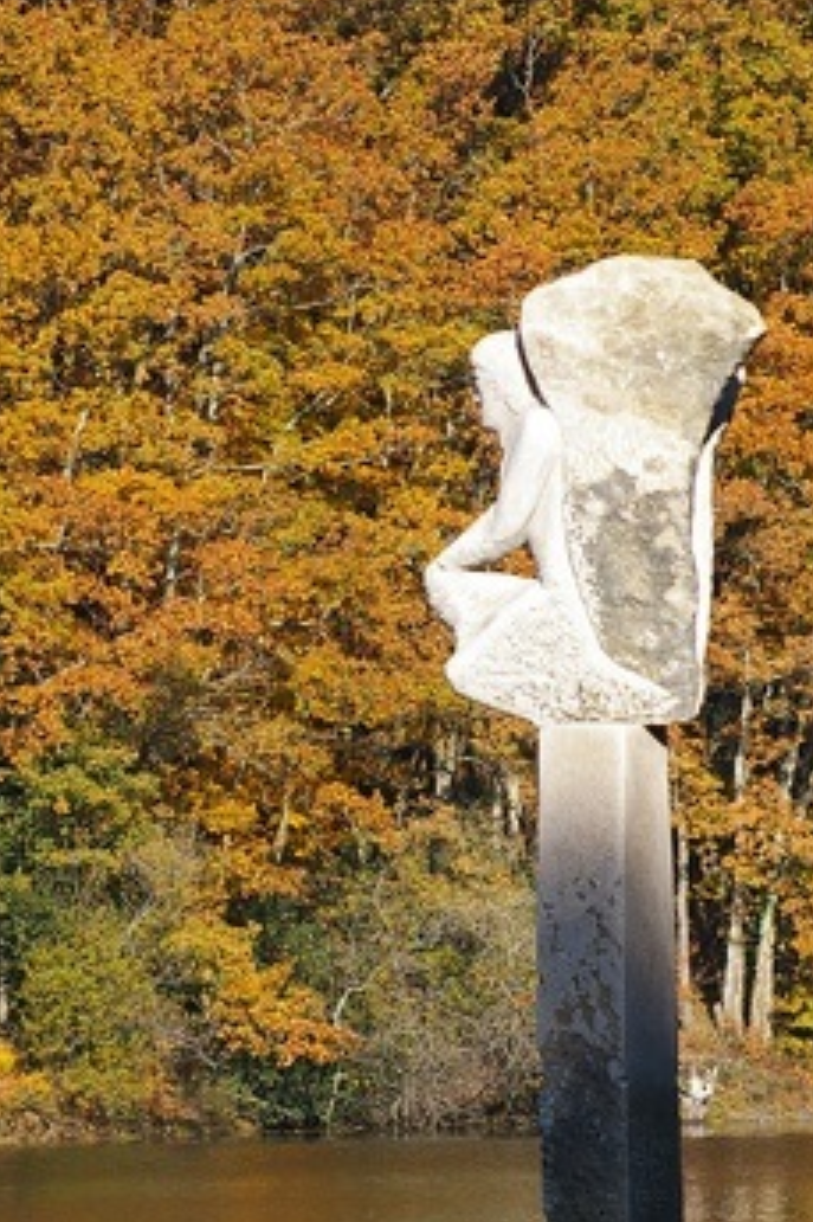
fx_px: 11498
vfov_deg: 6.1
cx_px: 256
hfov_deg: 4.0
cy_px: 650
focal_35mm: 339
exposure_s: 1/350
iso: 200
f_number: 8
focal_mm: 103
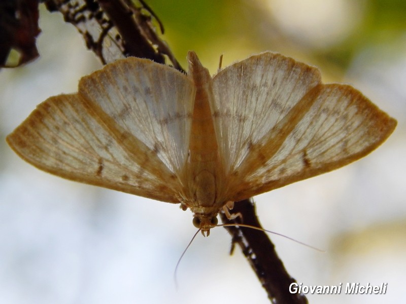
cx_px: 203
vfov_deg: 9.2
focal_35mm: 162
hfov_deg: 12.2
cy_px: 152
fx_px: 1900
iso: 125
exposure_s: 1/100
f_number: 5.1
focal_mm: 28.7
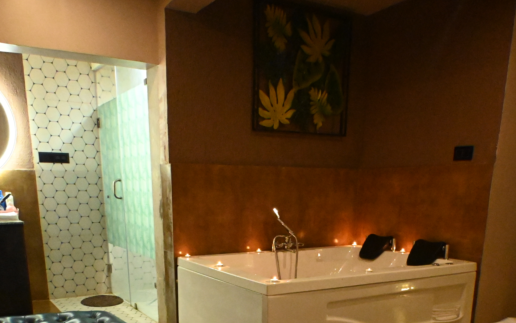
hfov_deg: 55.3
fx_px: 492
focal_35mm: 35
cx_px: 261
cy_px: 322
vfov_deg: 33.3
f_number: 3.5
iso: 10000
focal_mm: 12
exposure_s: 1/125
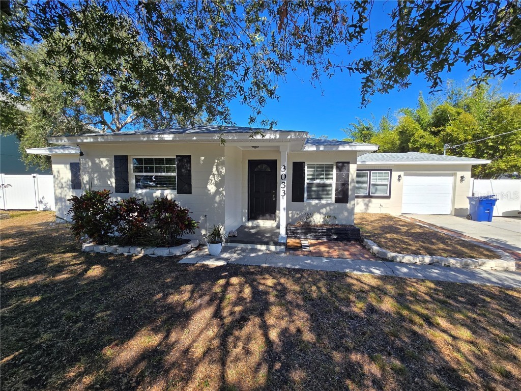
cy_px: 196
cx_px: 260
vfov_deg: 89.9
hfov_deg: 106.2
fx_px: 196
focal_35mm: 13
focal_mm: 2.2
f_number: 2.2
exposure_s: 1/1437
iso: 50
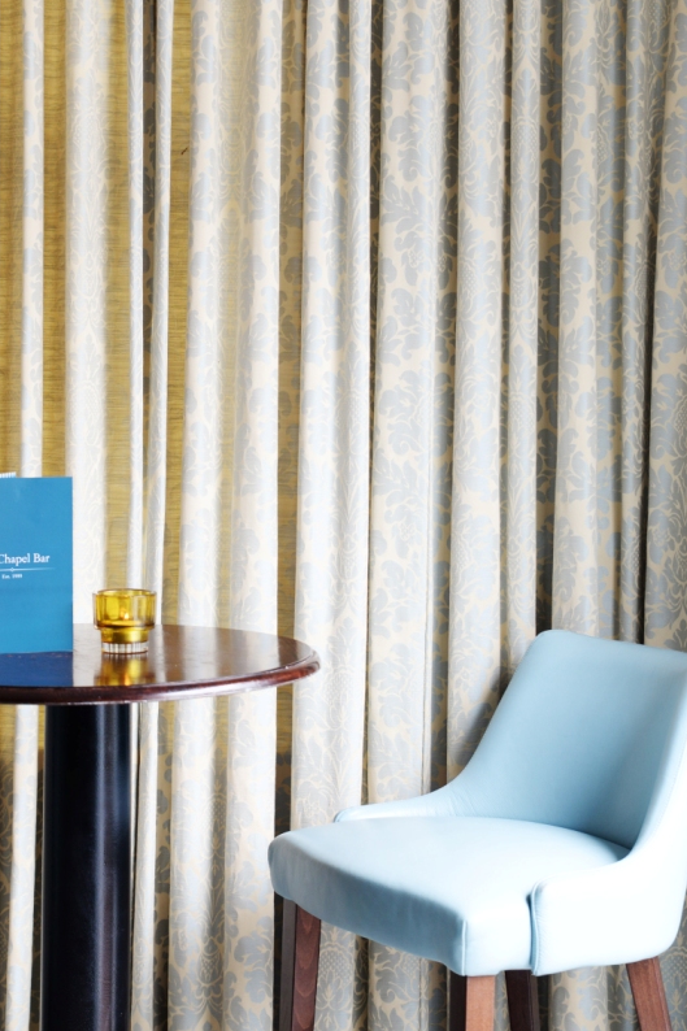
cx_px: 298
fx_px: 2291
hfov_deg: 17.0
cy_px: 416
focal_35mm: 80
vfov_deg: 25.3
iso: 400
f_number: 5.6
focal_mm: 62
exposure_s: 1/100
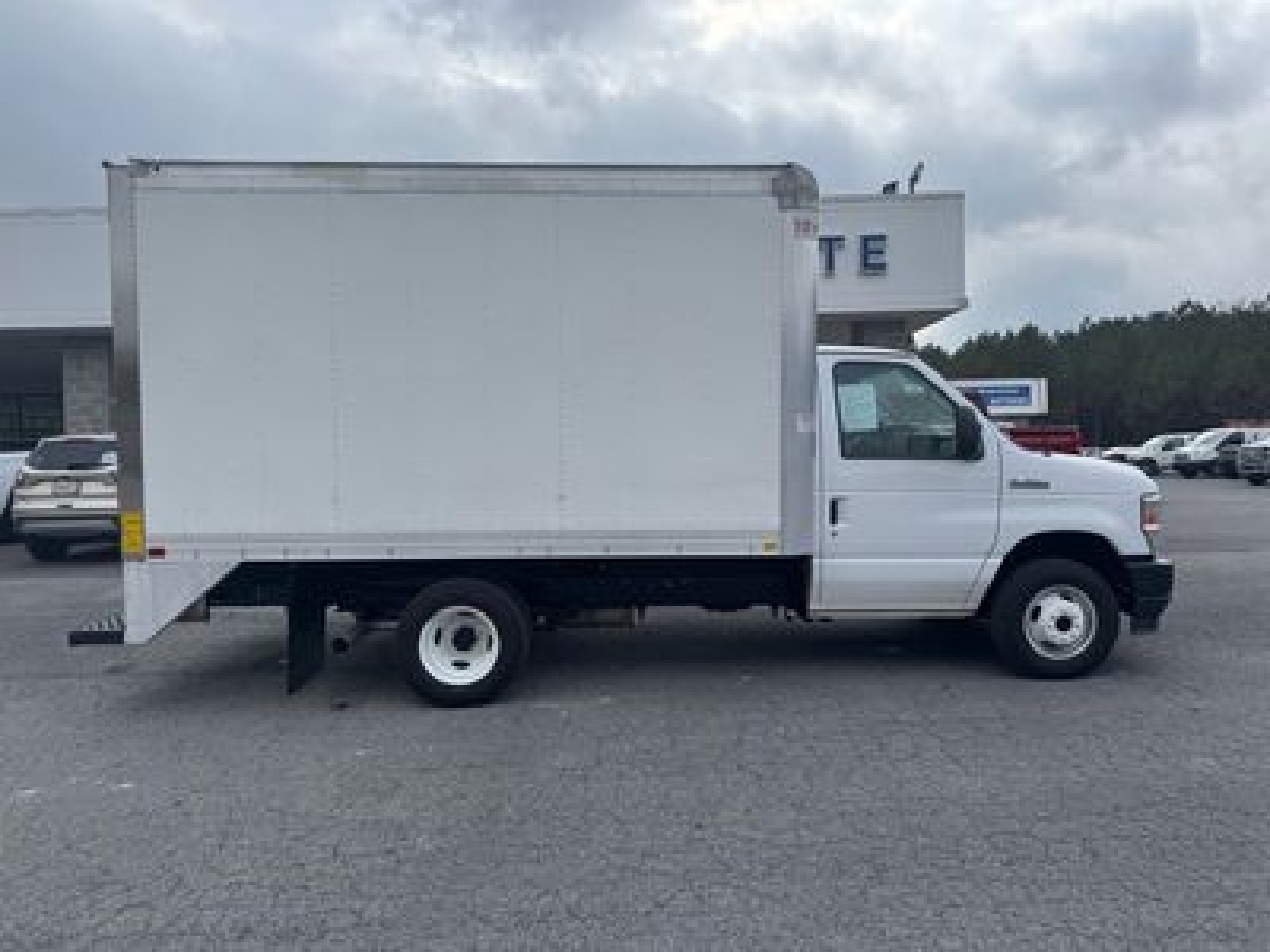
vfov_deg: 56.8
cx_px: 635
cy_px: 476
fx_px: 881
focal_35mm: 24
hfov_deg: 71.6
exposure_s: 1/3413
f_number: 1.78
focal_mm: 6.76
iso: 80
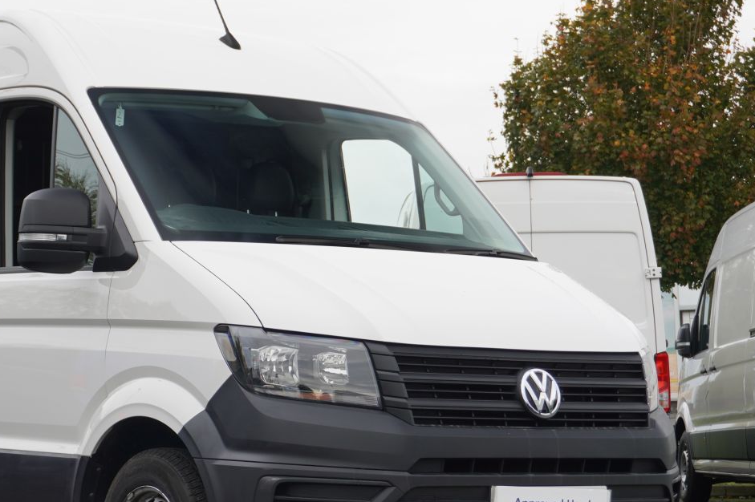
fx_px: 2138
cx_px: 183
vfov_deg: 13.4
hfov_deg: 19.9
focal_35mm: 102
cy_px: 326
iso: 100
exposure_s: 1/100
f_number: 5.6
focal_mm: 40
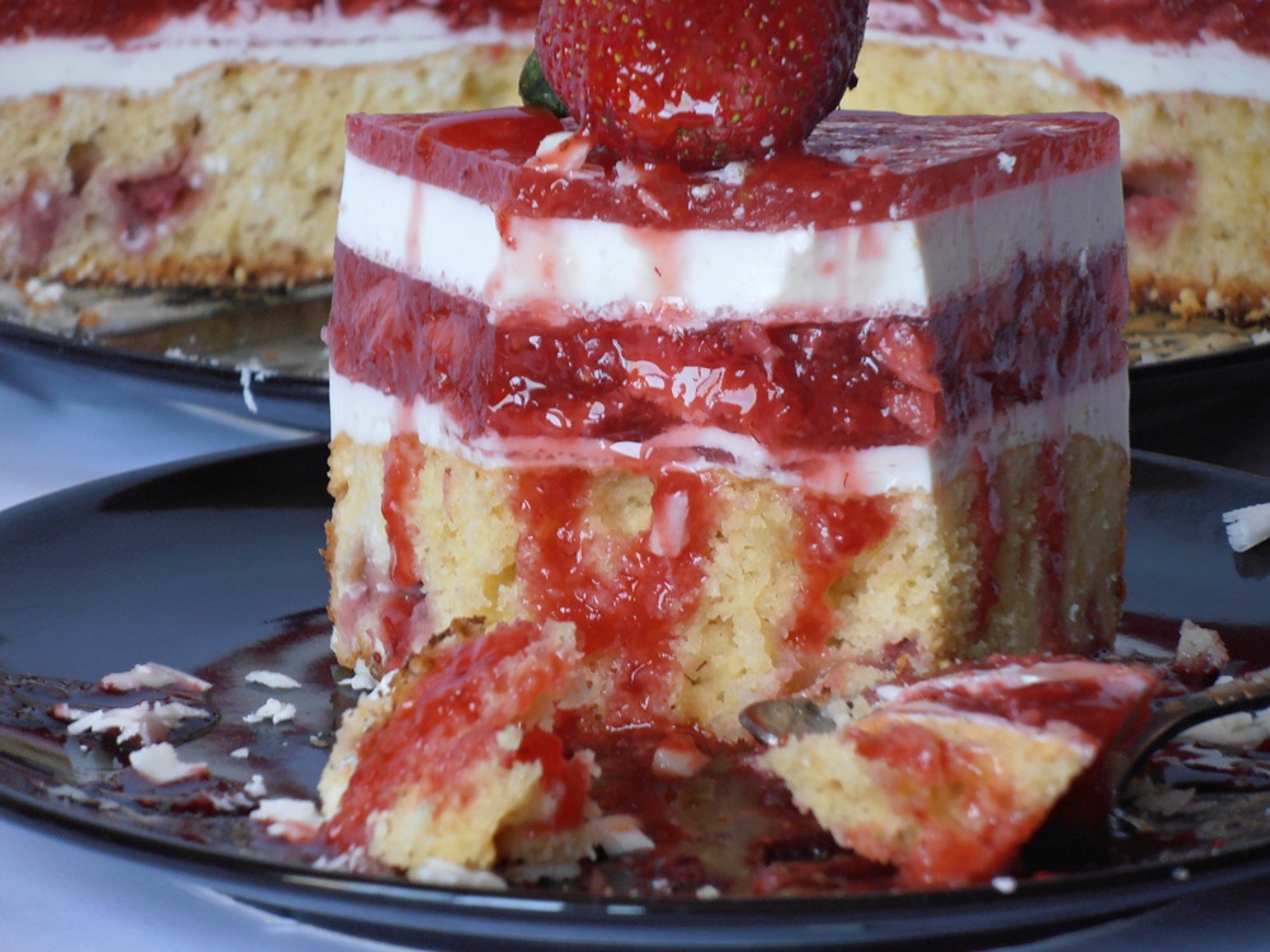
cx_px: 635
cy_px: 476
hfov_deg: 7.4
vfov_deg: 5.6
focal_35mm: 267
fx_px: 9796
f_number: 5.8
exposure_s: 1/20
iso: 100
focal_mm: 47.27
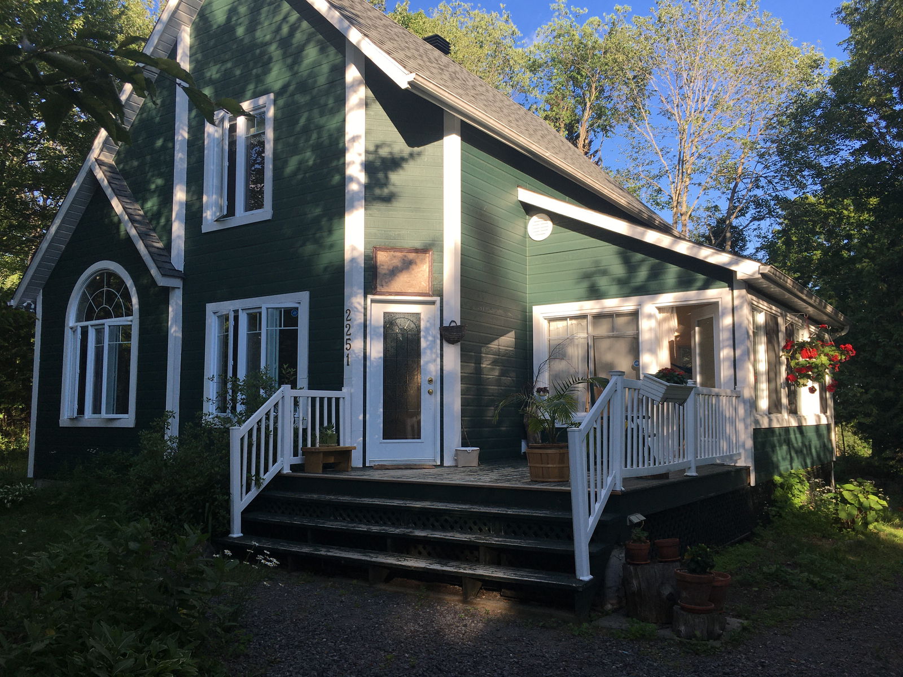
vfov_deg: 48.2
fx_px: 756
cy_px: 338
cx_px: 452
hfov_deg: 61.7
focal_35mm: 29
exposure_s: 1/534
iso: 25
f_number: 2.2
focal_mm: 4.15
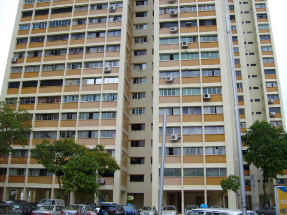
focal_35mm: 35
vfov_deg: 40.7
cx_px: 144
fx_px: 290
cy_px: 108
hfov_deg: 52.6
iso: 80
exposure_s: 1/250
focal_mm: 5.8
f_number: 2.8
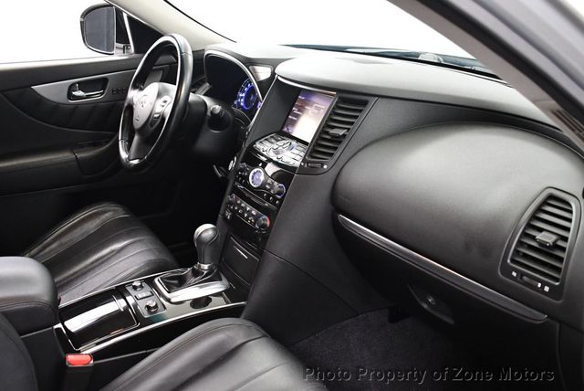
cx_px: 292
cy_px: 196
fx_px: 585
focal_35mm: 36
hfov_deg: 53.1
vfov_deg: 36.9
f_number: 3.5
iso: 3200
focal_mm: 18
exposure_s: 1/100
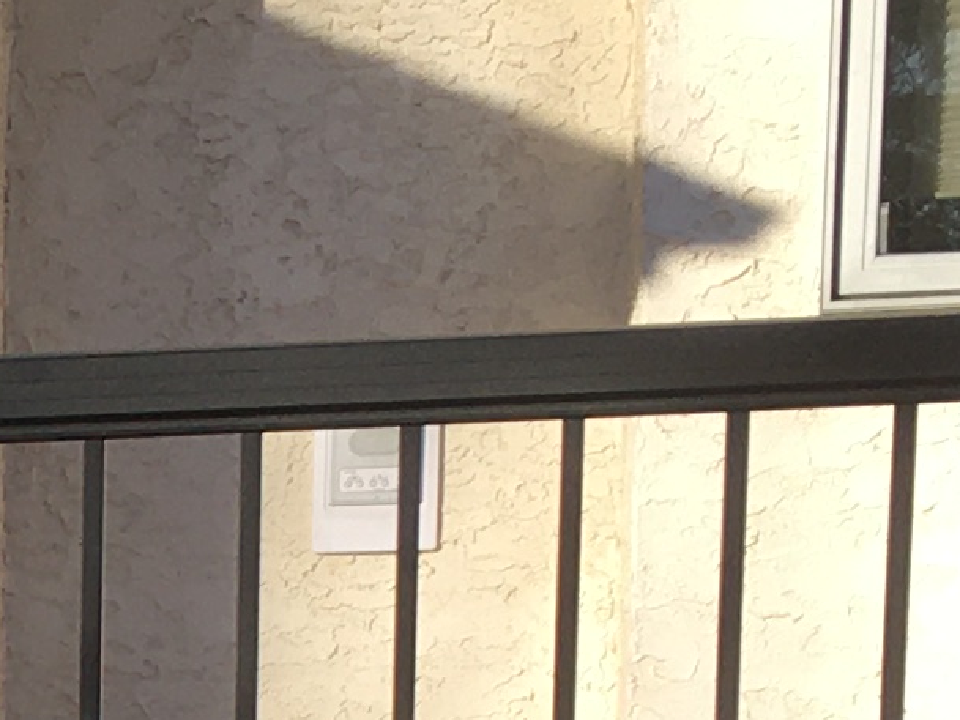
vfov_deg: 7.4
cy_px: 1497
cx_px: -1053
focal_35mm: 192
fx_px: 5326
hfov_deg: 9.5
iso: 25
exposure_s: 1/836
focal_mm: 4.15
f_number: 2.2
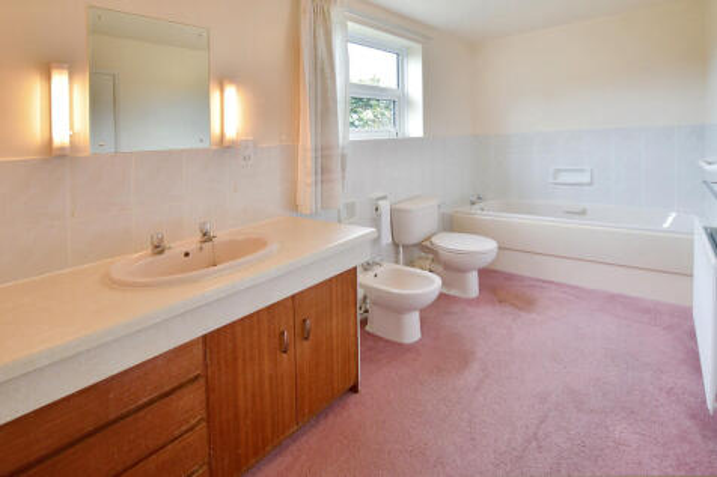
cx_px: 358
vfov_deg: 77.3
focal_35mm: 15
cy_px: 238
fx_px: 299
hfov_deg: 100.4
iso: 200
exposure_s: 1/25
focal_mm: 10
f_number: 8
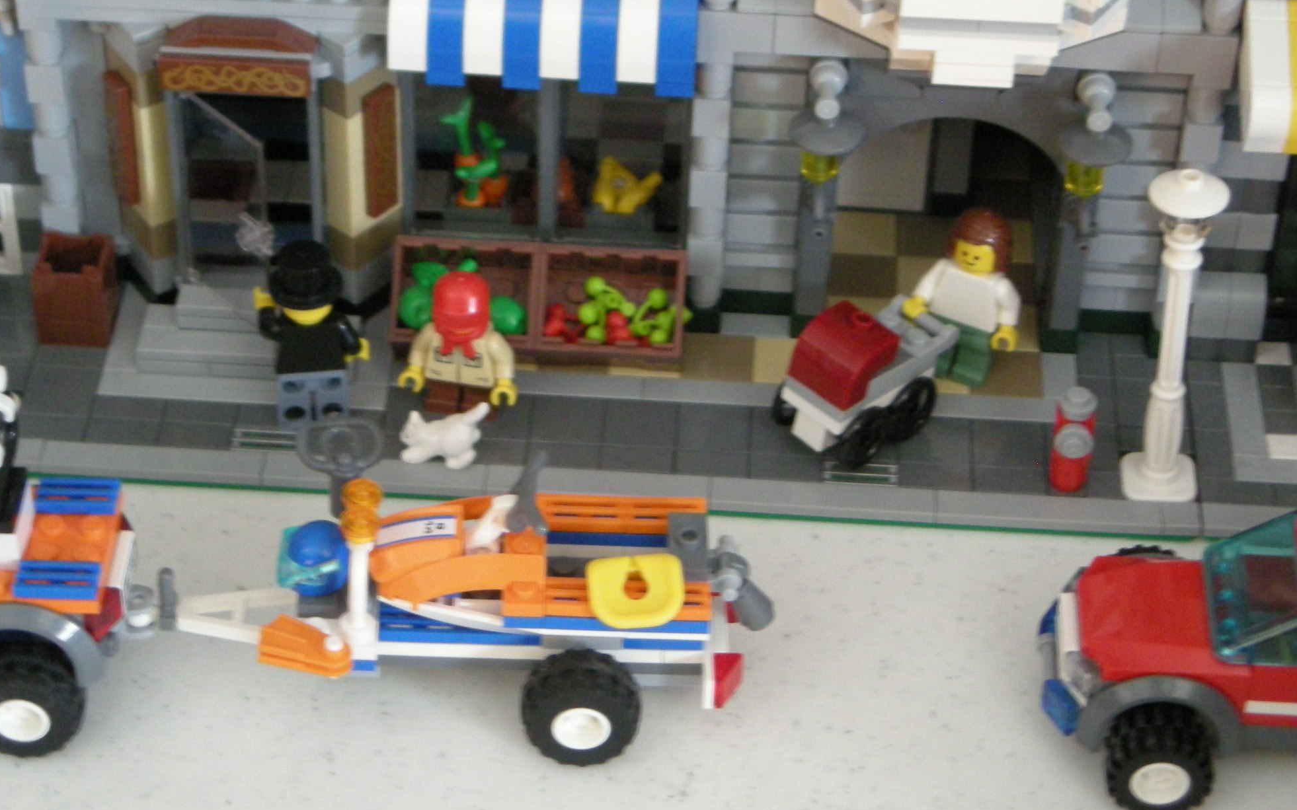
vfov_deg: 12.6
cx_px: 631
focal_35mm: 104
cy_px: 369
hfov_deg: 20.0
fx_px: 3676
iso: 400
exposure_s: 1/9.8
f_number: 4.4
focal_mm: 15.3
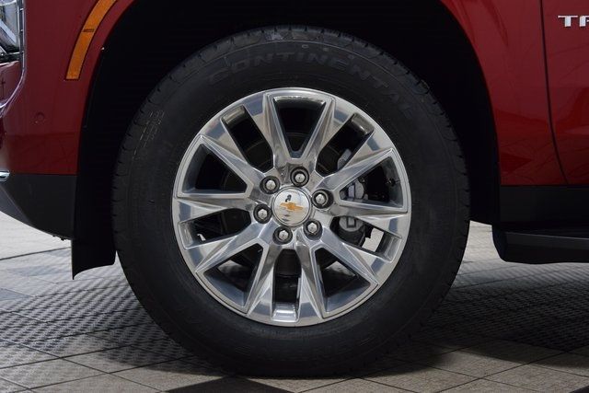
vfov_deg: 23.8
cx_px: 294
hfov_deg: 35.0
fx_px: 933
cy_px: 196
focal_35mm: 57
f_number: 5.6
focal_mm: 38
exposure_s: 1/60
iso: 1600
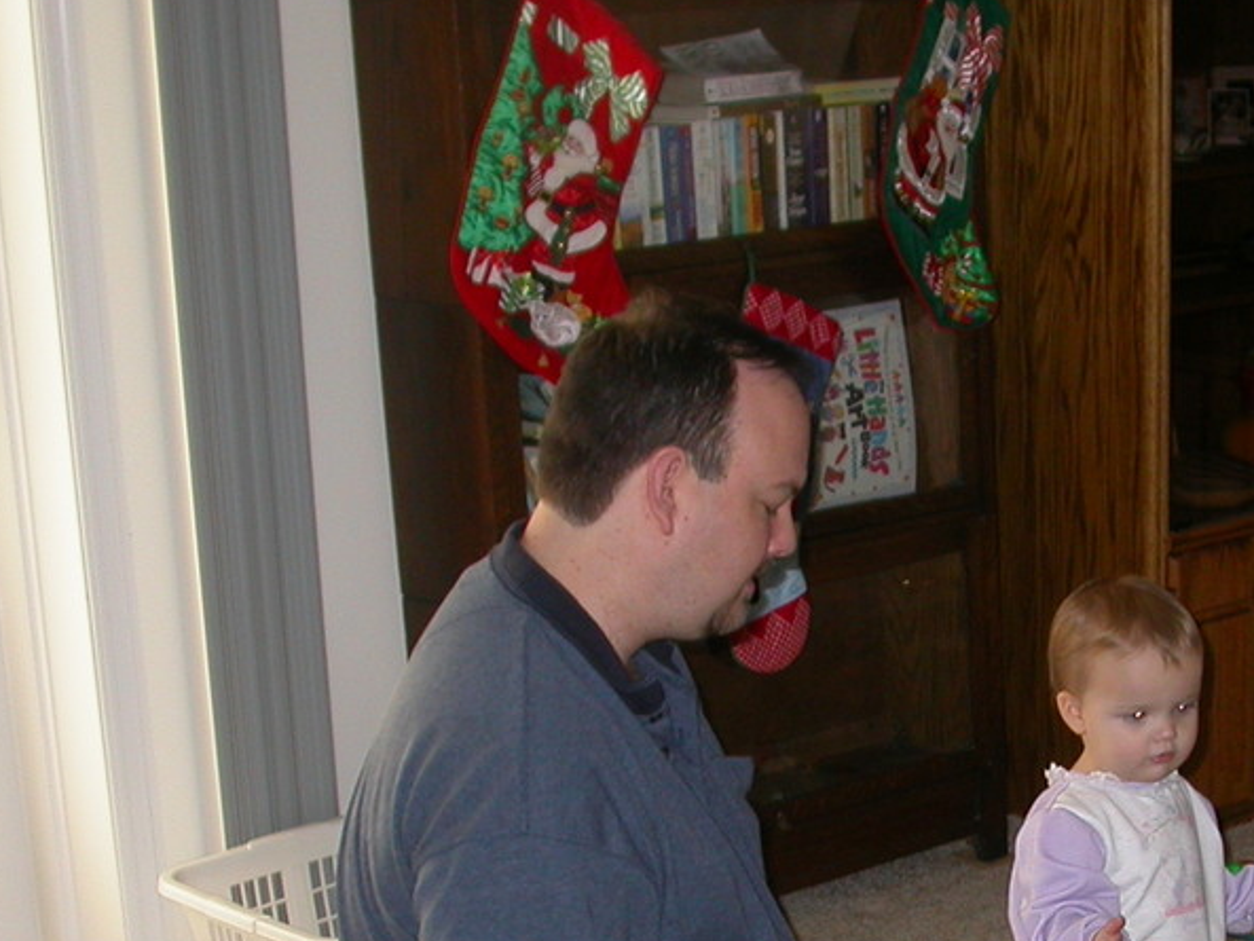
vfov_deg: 17.5
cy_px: 968
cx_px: 1000
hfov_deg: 23.5
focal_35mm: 82
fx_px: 2971
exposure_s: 1/60
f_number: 2.6
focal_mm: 7.85
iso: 100
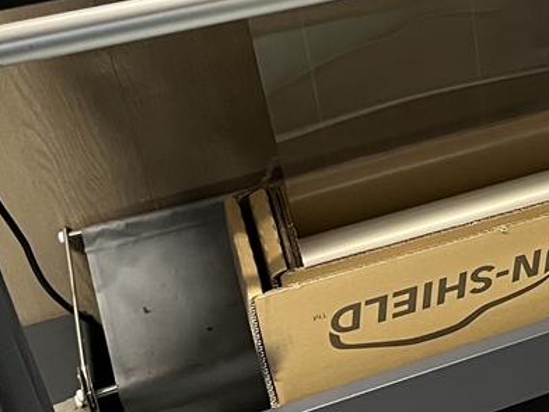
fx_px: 1348
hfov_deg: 19.7
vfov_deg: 17.1
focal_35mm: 85
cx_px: 849
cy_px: 31
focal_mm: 5.1
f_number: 1.6
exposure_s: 1/60
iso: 500
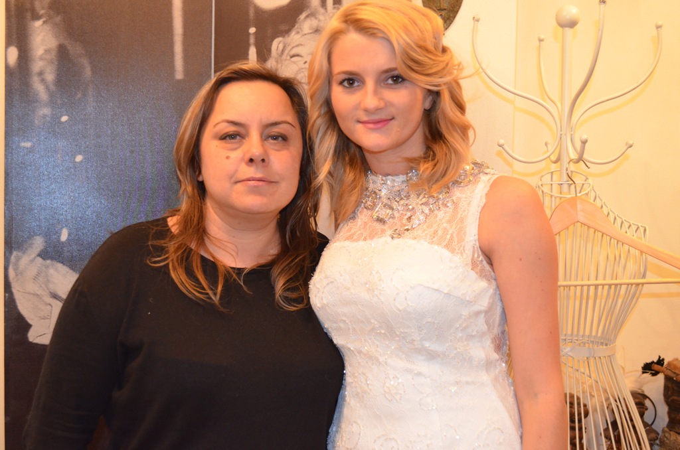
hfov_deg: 43.7
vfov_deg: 29.7
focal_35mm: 45
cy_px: 225
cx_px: 340
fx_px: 848
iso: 2500
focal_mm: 30
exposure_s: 1/60
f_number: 4.5
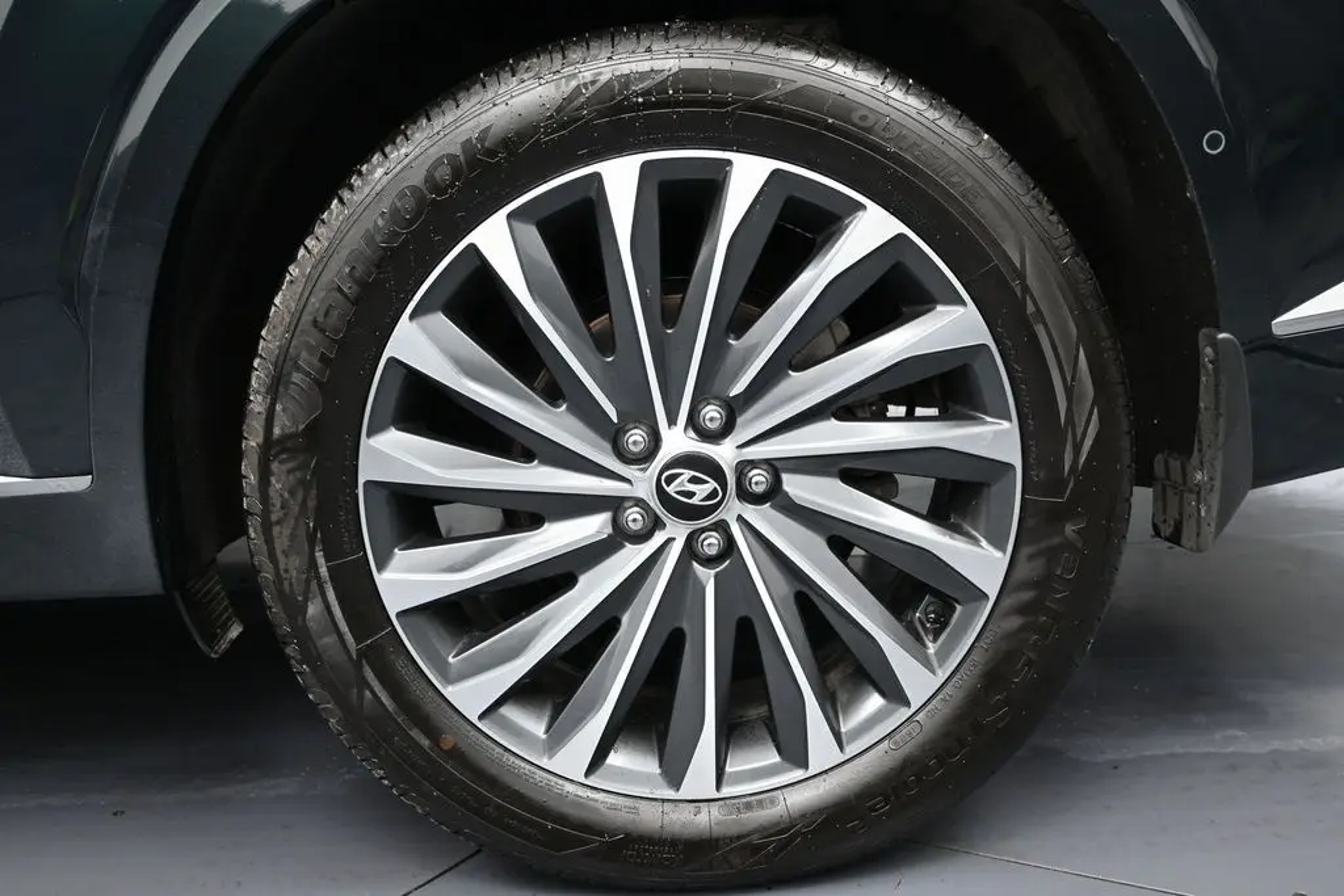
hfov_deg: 51.3
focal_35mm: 38
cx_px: 672
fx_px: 1400
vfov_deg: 35.5
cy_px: 448
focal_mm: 25
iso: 1000
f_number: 4.2
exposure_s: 1/125
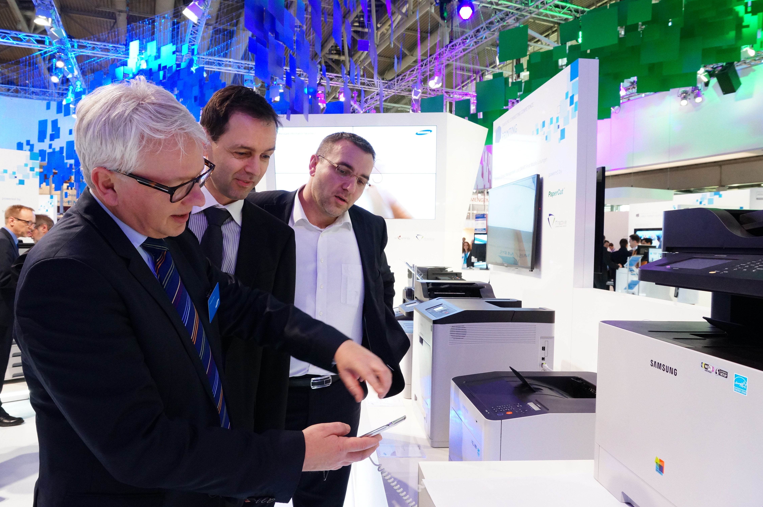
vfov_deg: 49.5
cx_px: 369
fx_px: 550
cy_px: 258
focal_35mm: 26
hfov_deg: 69.4
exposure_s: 1/60
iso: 1600
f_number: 7.1
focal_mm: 16
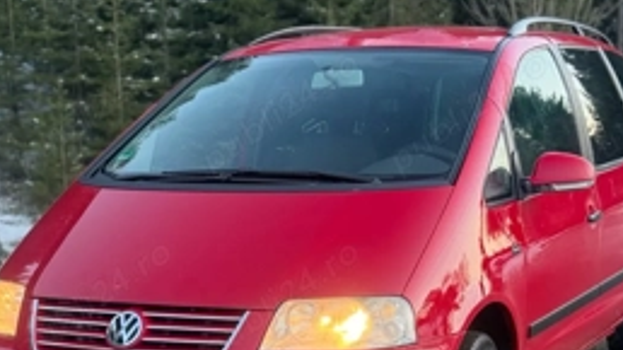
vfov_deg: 14.7
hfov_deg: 26.2
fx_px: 1338
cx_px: 328
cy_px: 331
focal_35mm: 81
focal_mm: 6.76
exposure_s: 1/111
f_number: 1.78
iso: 100
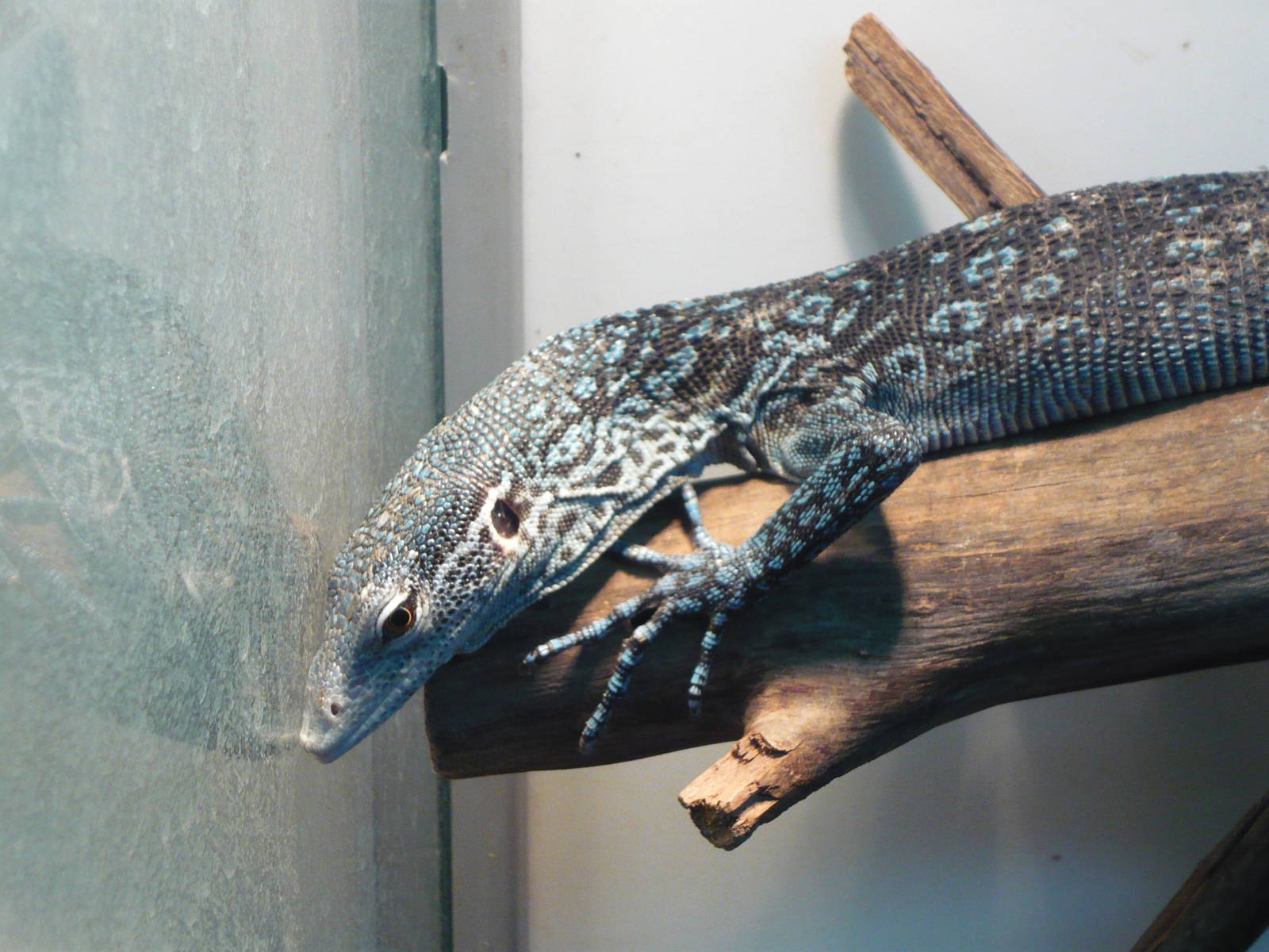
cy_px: 476
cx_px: 634
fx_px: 3666
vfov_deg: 14.8
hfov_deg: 19.6
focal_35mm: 100
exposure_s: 1/30
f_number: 5.1
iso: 400
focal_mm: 16.5
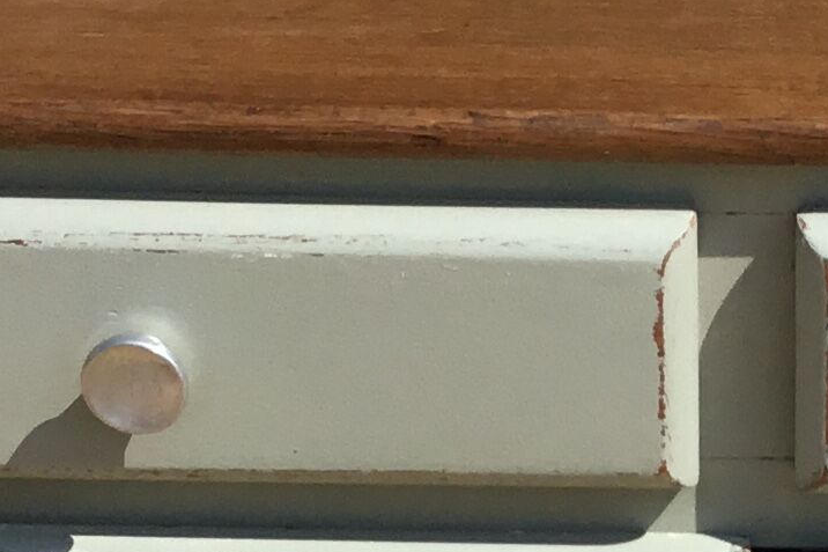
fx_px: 3380
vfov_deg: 9.1
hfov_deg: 13.8
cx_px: 786
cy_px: 866
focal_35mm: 147
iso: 25
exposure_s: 1/2398
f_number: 2.4
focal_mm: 3.3
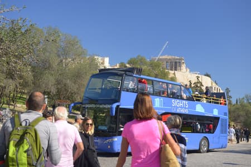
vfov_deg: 26.0
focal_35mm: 52
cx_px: 126
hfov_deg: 38.2
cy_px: 84
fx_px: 363
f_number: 5.6
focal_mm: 52
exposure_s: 1/640
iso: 500
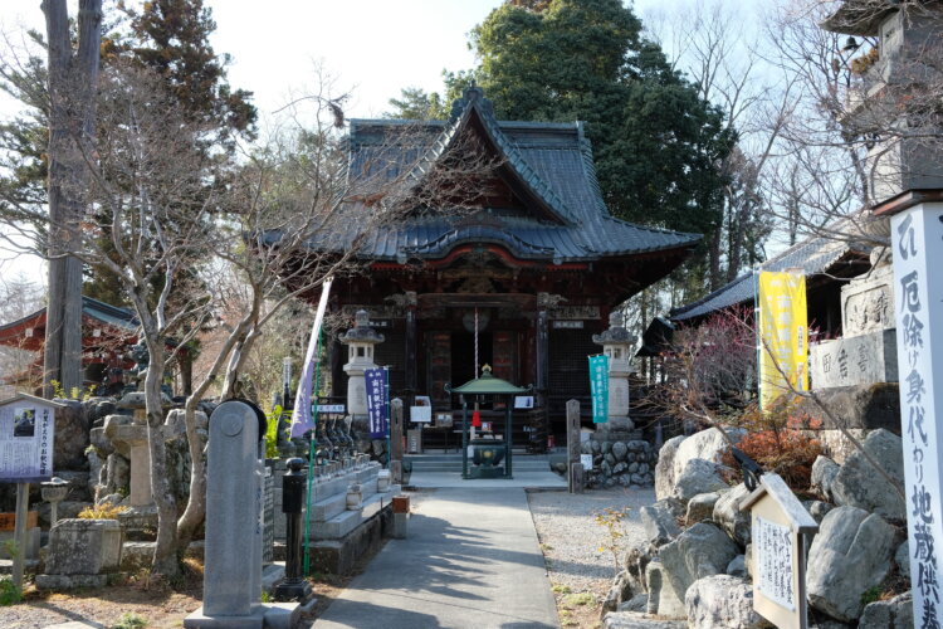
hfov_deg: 54.4
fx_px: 917
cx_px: 472
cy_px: 314
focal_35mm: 35
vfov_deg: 37.9
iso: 400
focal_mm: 23
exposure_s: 1/150
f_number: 7.1
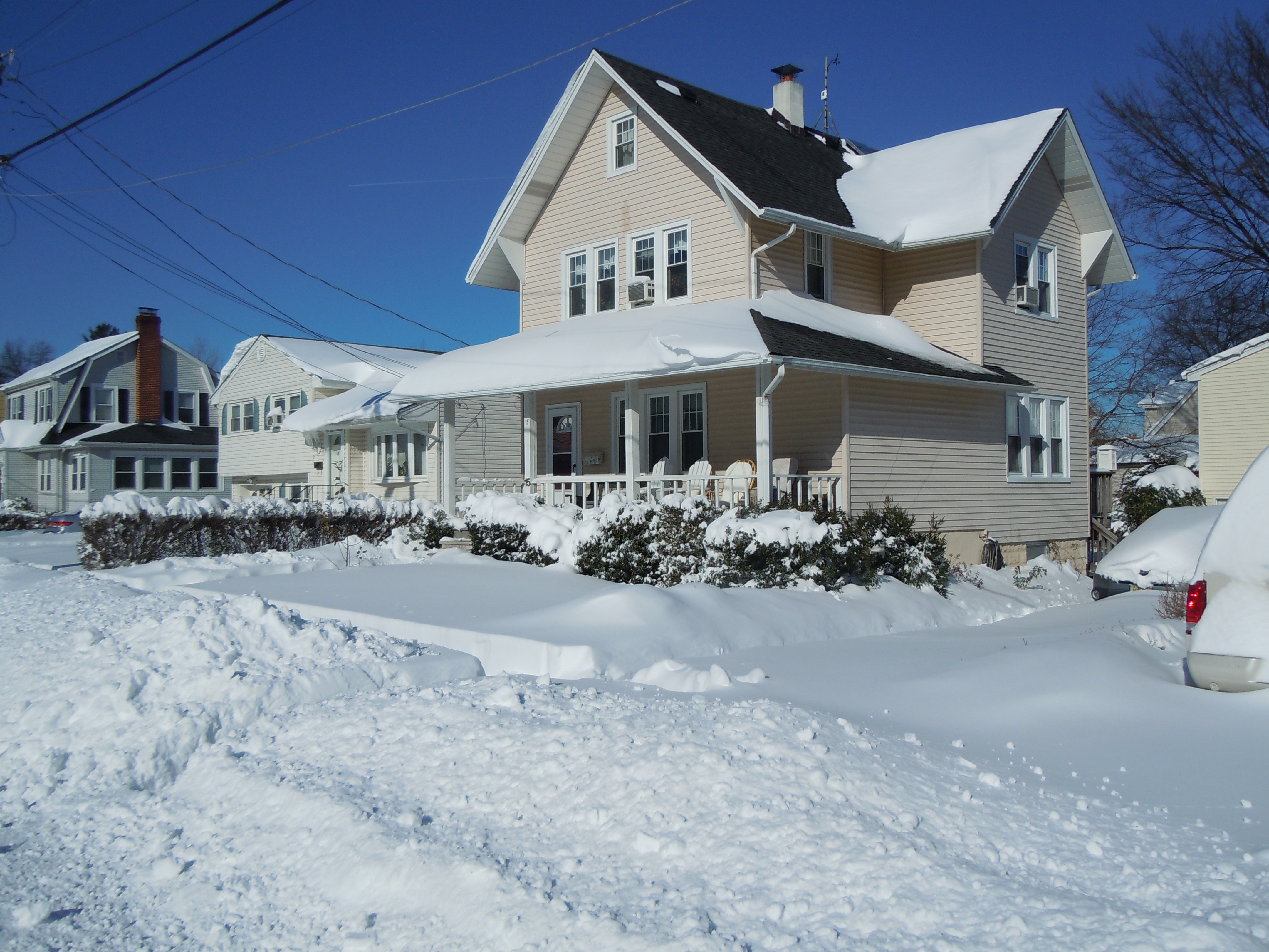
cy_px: 476
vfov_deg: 46.8
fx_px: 1100
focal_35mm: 30
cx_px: 634
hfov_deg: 60.0
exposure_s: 1/1000
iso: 100
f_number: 7
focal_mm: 5.4
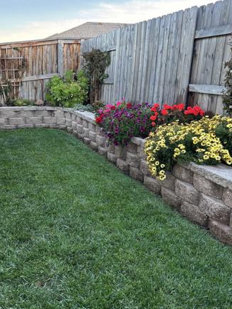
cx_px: 69
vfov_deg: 49.0
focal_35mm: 38
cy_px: 157
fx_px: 340
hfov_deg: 37.1
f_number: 1.6
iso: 80
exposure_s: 1/121
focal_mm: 5.96
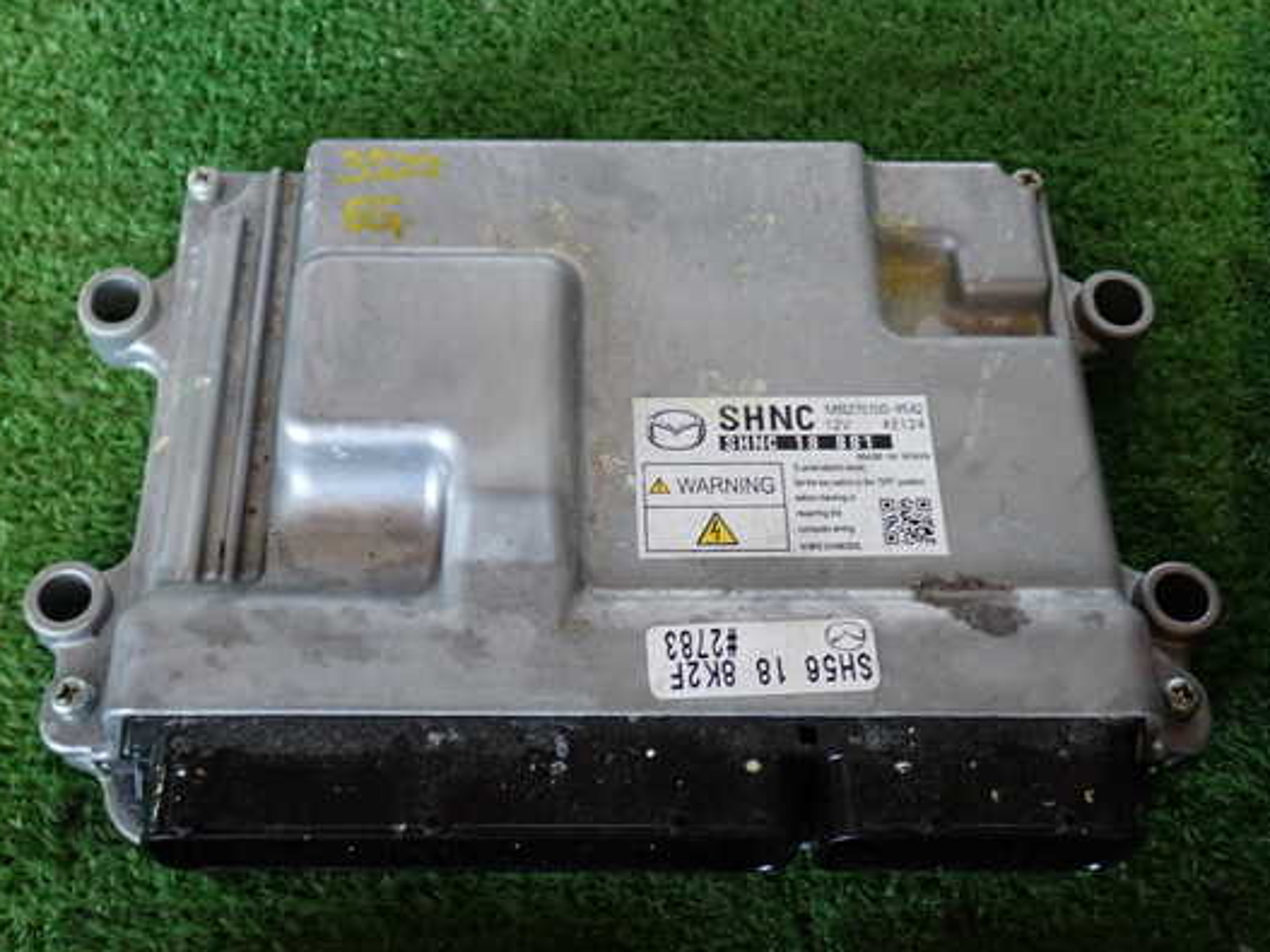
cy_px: 477
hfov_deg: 45.7
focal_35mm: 41
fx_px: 1504
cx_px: 583
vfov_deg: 35.1
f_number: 2.5
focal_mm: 6.37
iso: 200
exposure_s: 1/40
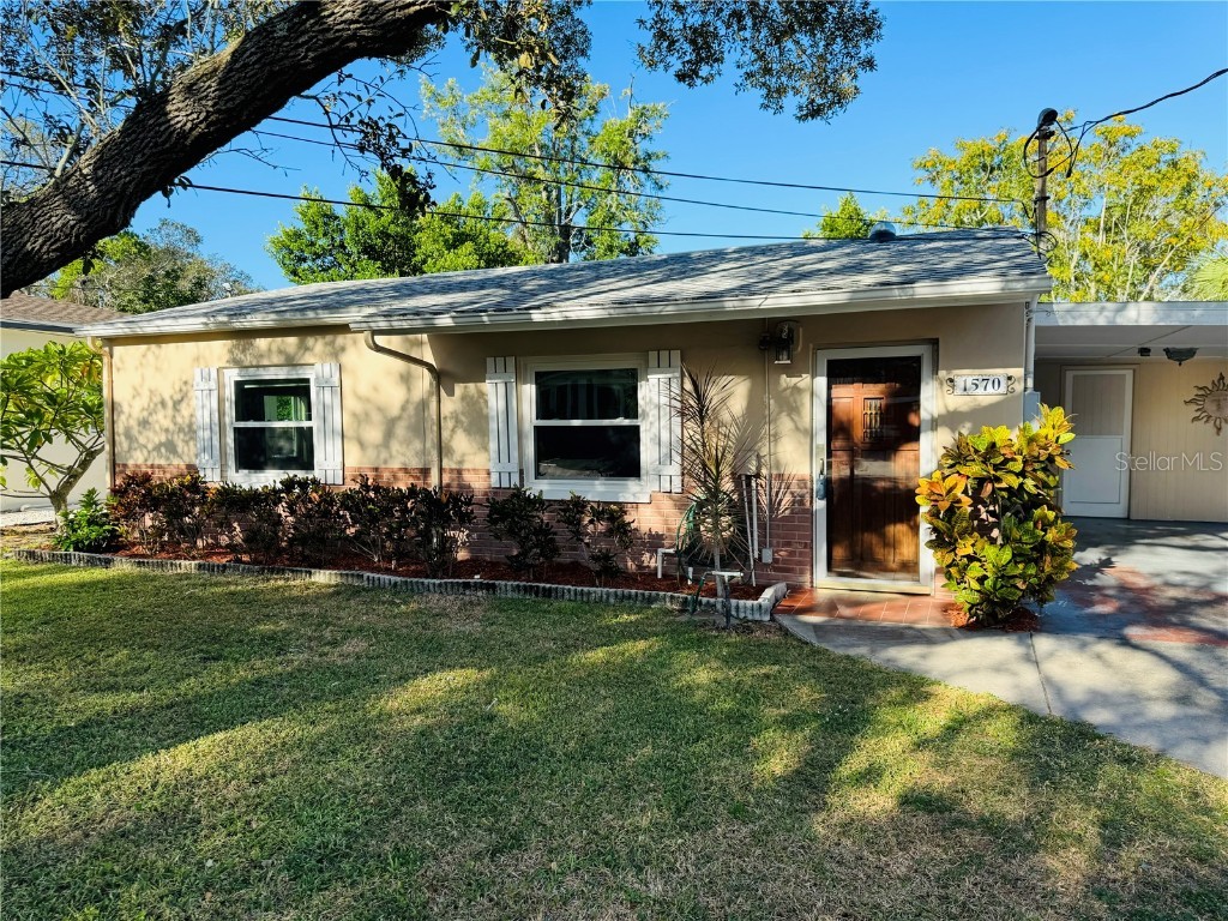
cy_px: 460
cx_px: 614
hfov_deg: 71.6
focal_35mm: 24
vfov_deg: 56.8
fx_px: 851
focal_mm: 6.86
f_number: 1.78
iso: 80
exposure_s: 1/1678
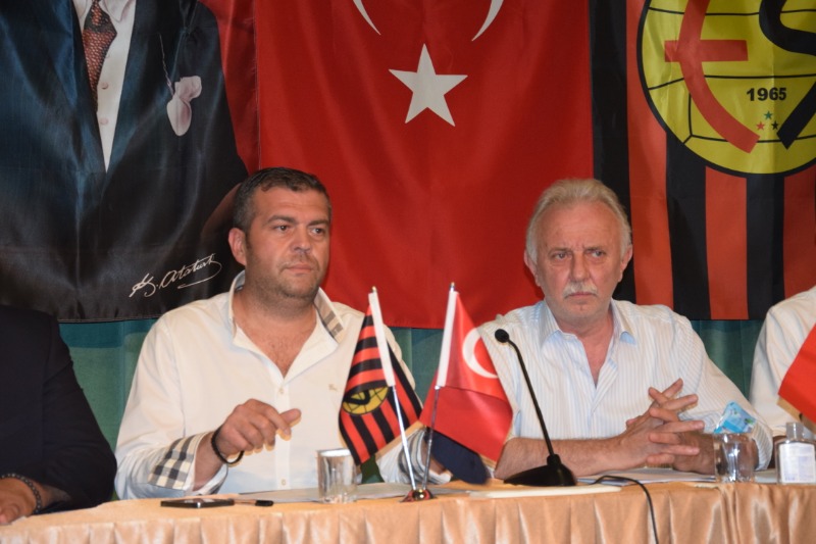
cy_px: 272
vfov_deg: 15.7
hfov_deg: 23.4
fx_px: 1971
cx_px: 408
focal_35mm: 87
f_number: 5
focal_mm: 58
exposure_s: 1/60
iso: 1800
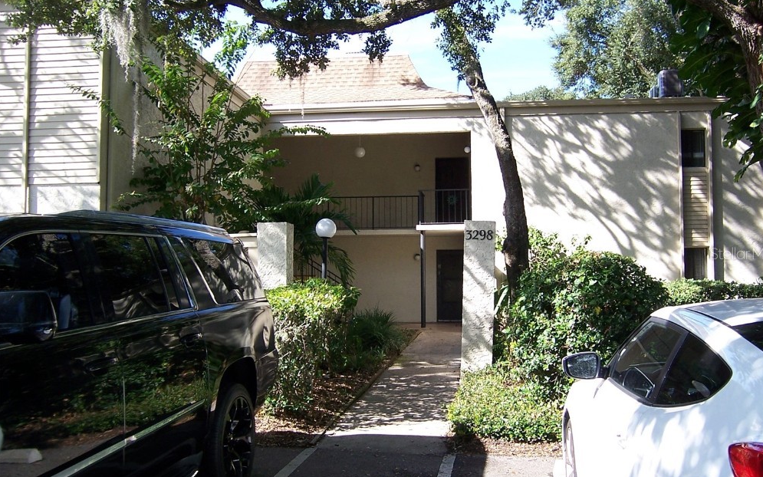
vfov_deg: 35.3
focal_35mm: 36
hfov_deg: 54.0
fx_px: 749
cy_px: 253
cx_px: 390
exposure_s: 1/180
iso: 80
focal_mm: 5.5
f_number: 3.4
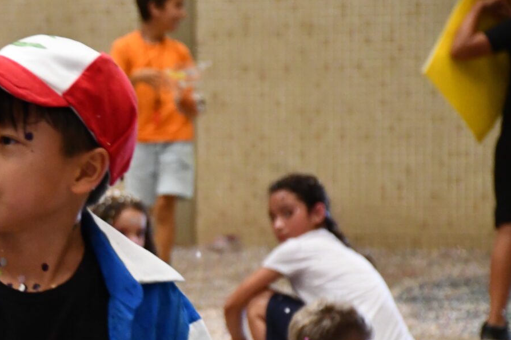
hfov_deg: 6.4
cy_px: 301
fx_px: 4570
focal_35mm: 322
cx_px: -34
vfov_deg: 4.3
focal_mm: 100
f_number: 5.6
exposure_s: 1/125
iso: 3200
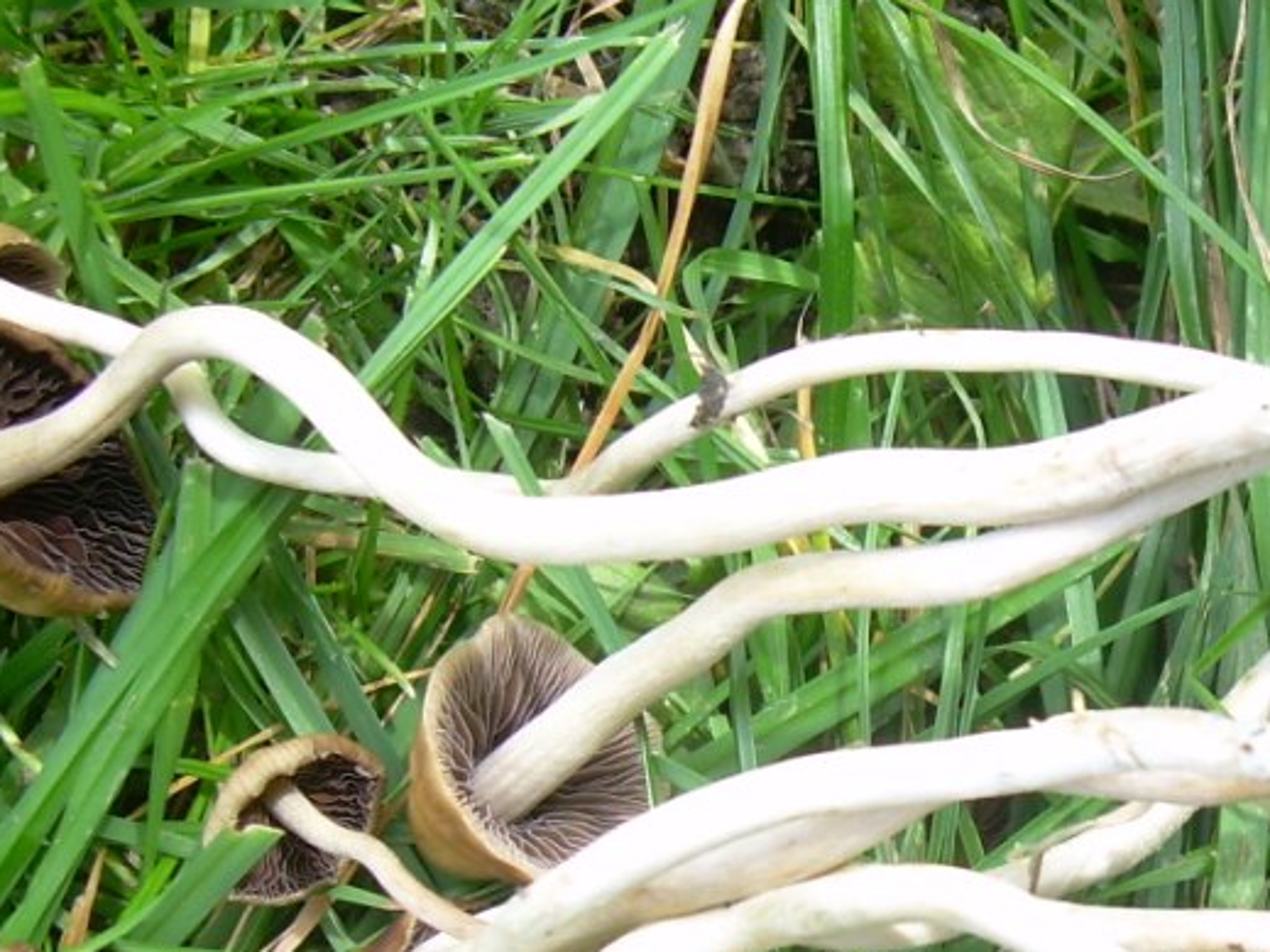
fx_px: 2751
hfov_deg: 25.6
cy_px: 732
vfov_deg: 19.5
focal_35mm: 75
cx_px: 1003
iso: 50
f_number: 2.8
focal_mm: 6.3
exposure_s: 1/149
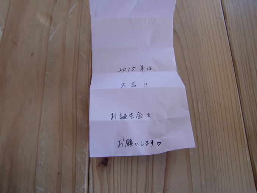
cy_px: 96
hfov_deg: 63.4
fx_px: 208
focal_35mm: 28
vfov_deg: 49.7
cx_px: 128
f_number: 2.6
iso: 64
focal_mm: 4.9
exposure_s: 1/60
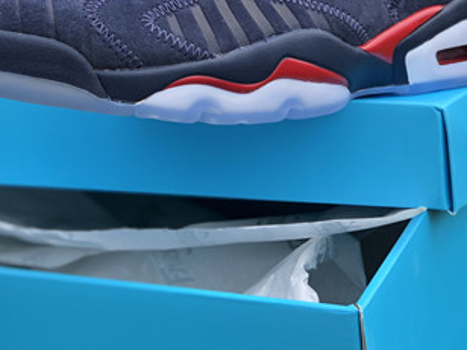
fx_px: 1686
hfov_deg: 15.7
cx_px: 99
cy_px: 72
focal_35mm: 125
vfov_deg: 11.8
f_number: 2.4
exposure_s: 1/284
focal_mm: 6
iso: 16
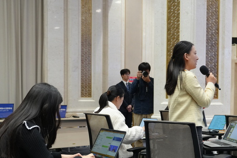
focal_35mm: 52
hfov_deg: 37.9
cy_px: 111
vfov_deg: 25.8
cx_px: 149
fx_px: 342
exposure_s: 1/160
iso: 2000
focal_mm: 29
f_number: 4
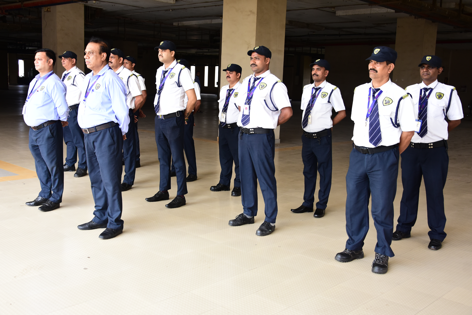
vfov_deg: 35.5
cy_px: 158
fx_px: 492
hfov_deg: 51.3
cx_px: 236
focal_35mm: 38
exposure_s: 1/100
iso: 400
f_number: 5.6
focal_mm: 25
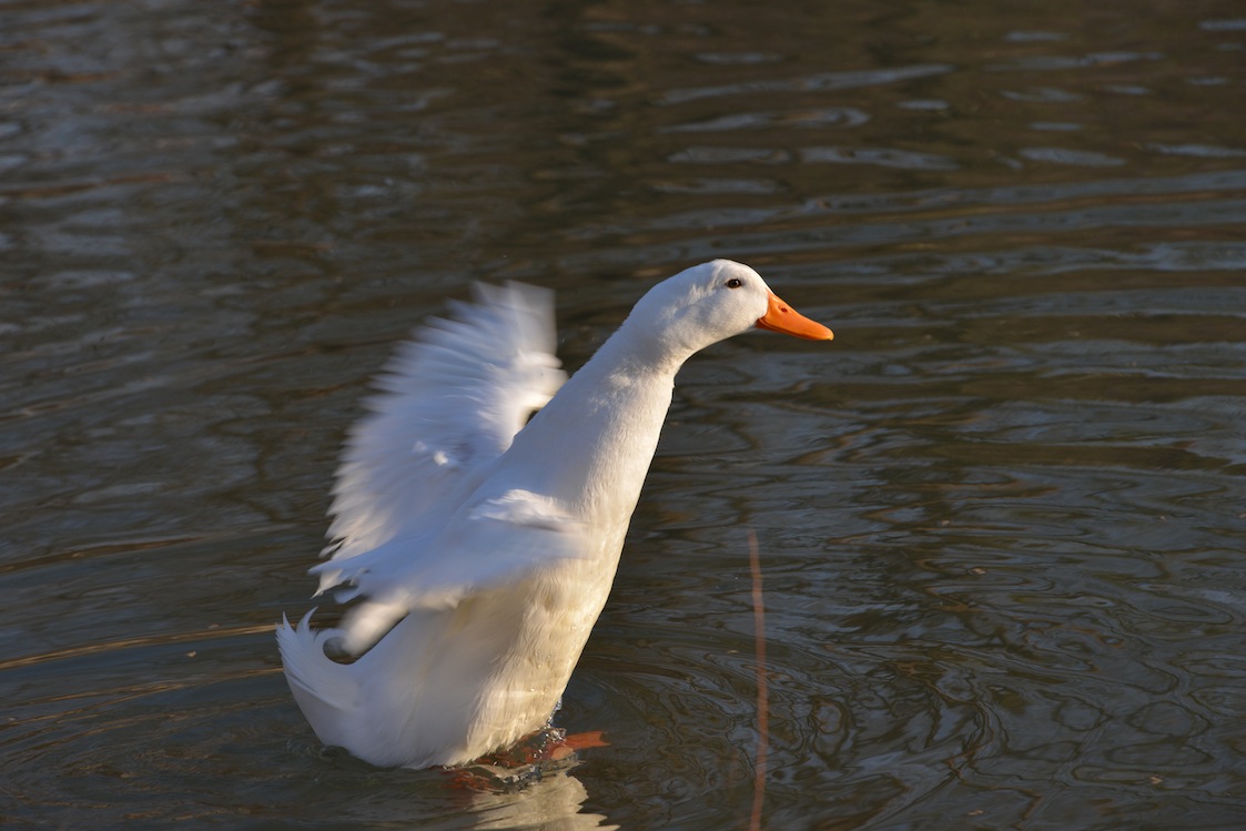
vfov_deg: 6.0
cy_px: 429
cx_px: 586
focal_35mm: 228
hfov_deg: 9.0
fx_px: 7892
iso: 200
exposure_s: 1/320
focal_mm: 200
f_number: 9
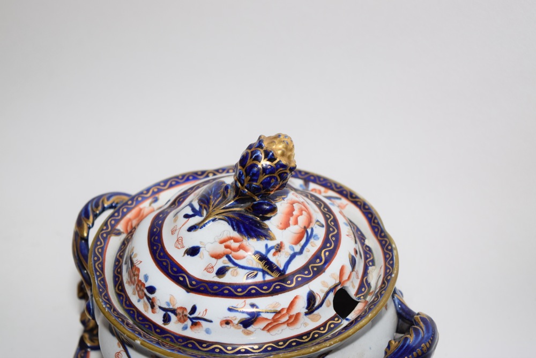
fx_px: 1228
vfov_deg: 16.6
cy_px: 179
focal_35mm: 82
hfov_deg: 24.6
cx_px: 268
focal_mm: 55
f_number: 5.6
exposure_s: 1/60
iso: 250
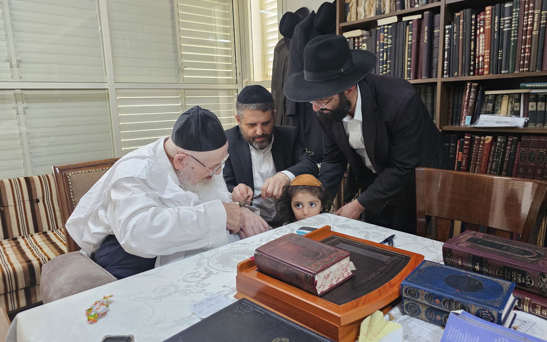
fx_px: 373
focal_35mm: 25
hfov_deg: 72.5
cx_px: 279
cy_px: 155
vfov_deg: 49.2
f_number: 1.7
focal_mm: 6.3
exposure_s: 1/100
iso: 320
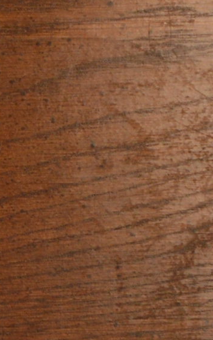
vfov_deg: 4.5
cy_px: 117
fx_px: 4294
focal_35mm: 462
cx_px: -365
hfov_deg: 2.8
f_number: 9
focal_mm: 38
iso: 200
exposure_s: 1/160
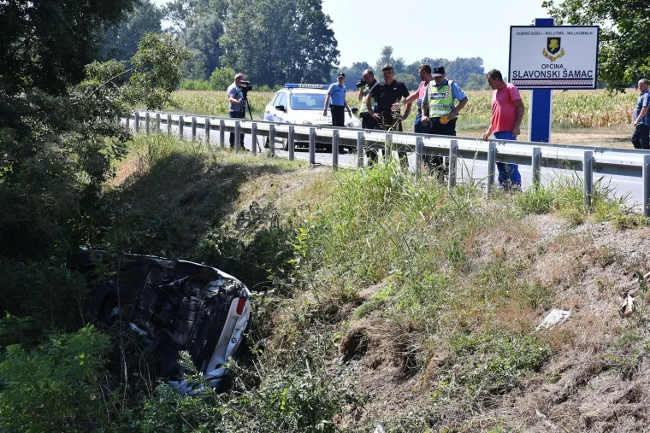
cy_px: 216
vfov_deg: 10.2
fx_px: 2438
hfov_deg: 15.2
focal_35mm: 135
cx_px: 325
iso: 1600
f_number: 11
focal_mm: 90
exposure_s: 1/2000
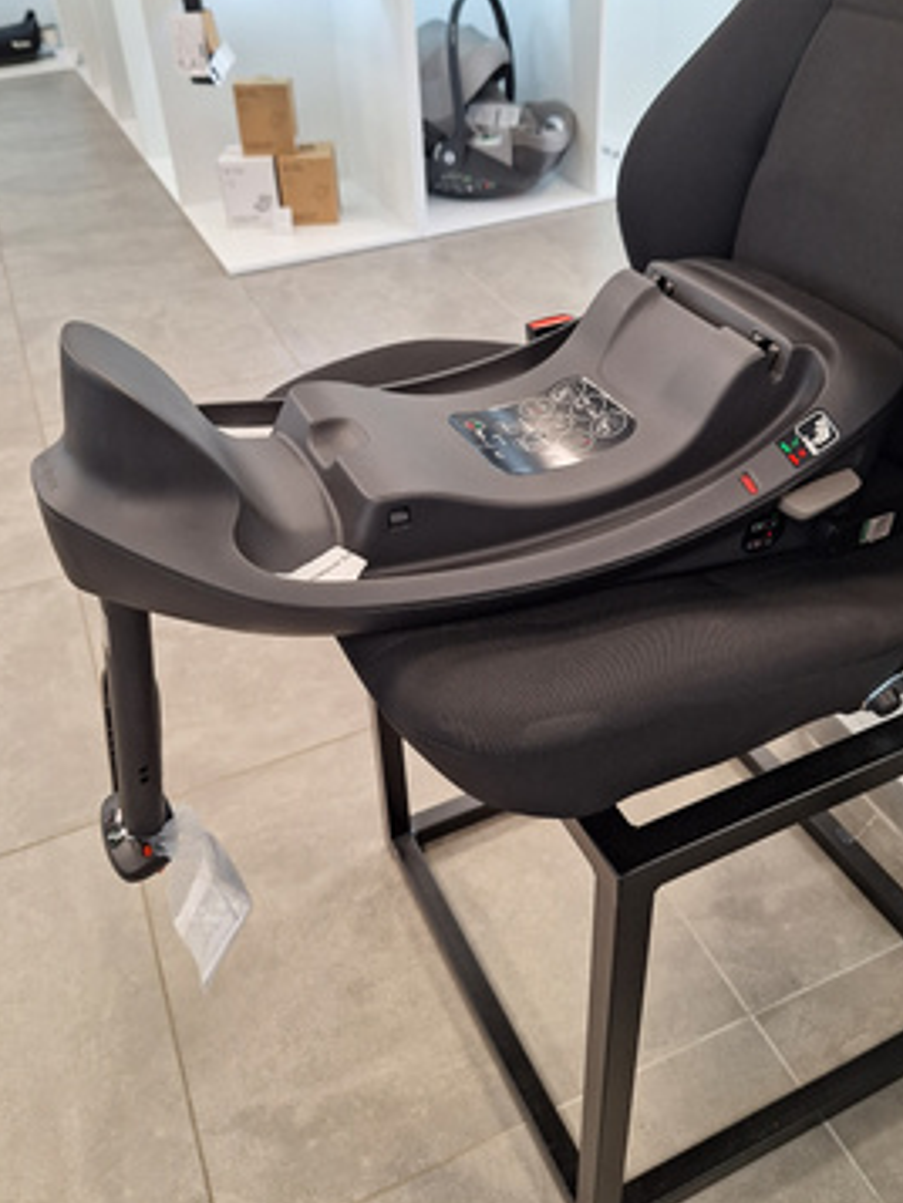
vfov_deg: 61.4
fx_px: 1008
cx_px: 465
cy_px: 516
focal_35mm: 29
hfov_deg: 48.2
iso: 80
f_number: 1.8
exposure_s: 1/50
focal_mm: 5.54
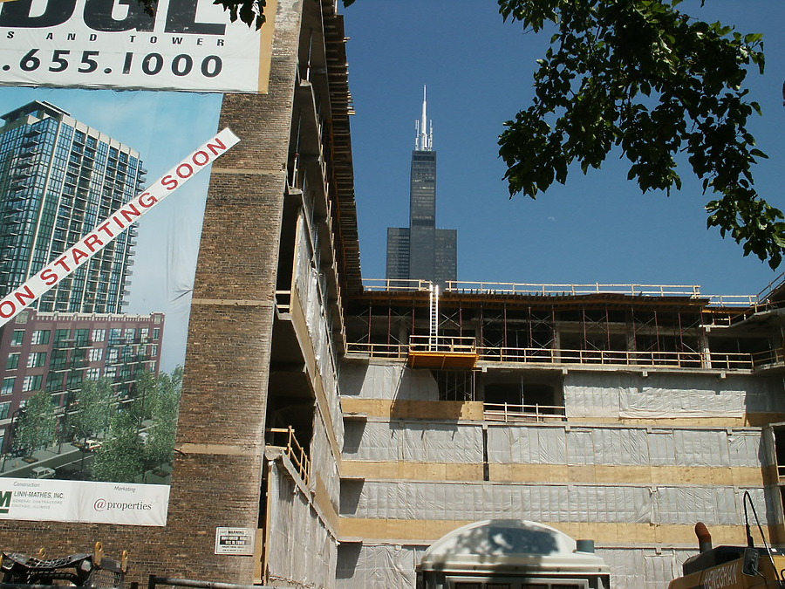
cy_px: 294
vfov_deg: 40.7
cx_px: 392
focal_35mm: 35
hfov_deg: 52.6
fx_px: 794
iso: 64
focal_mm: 7.18
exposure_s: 1/500
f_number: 6.7
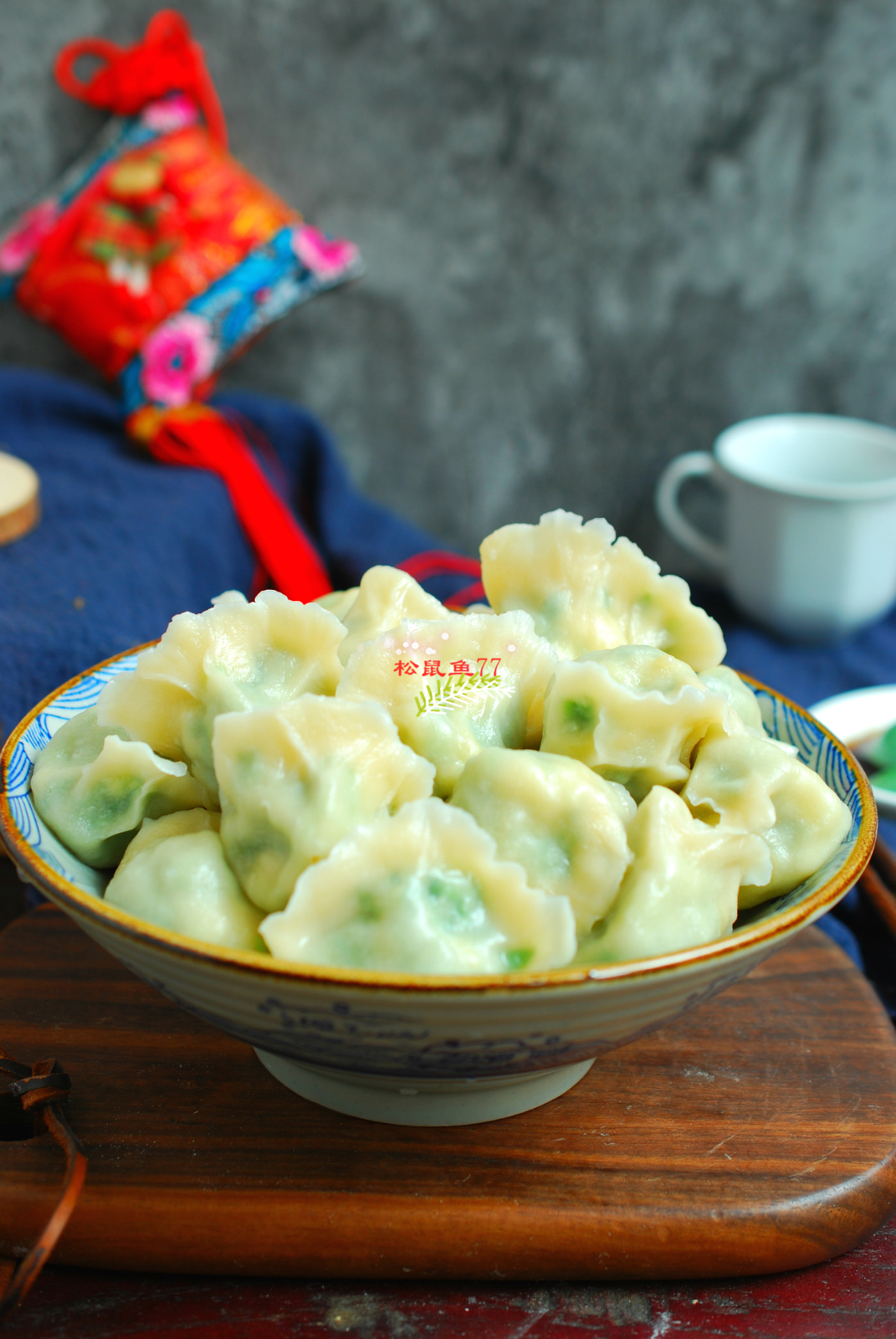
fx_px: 2234
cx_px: 448
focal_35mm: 60
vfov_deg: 33.4
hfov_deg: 22.7
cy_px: 670
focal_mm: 40
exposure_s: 1/40
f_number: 4
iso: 100
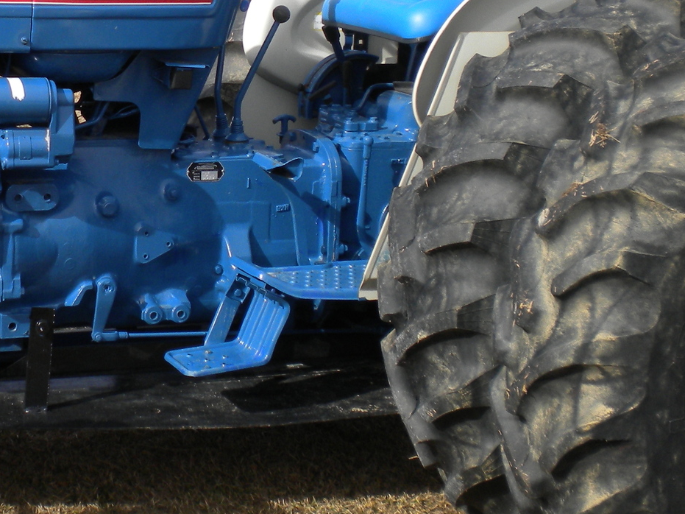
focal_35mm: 77
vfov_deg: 18.8
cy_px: 35
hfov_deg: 24.8
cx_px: 104
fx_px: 1524
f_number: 4.6
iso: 80
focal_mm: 6.3
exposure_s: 1/513
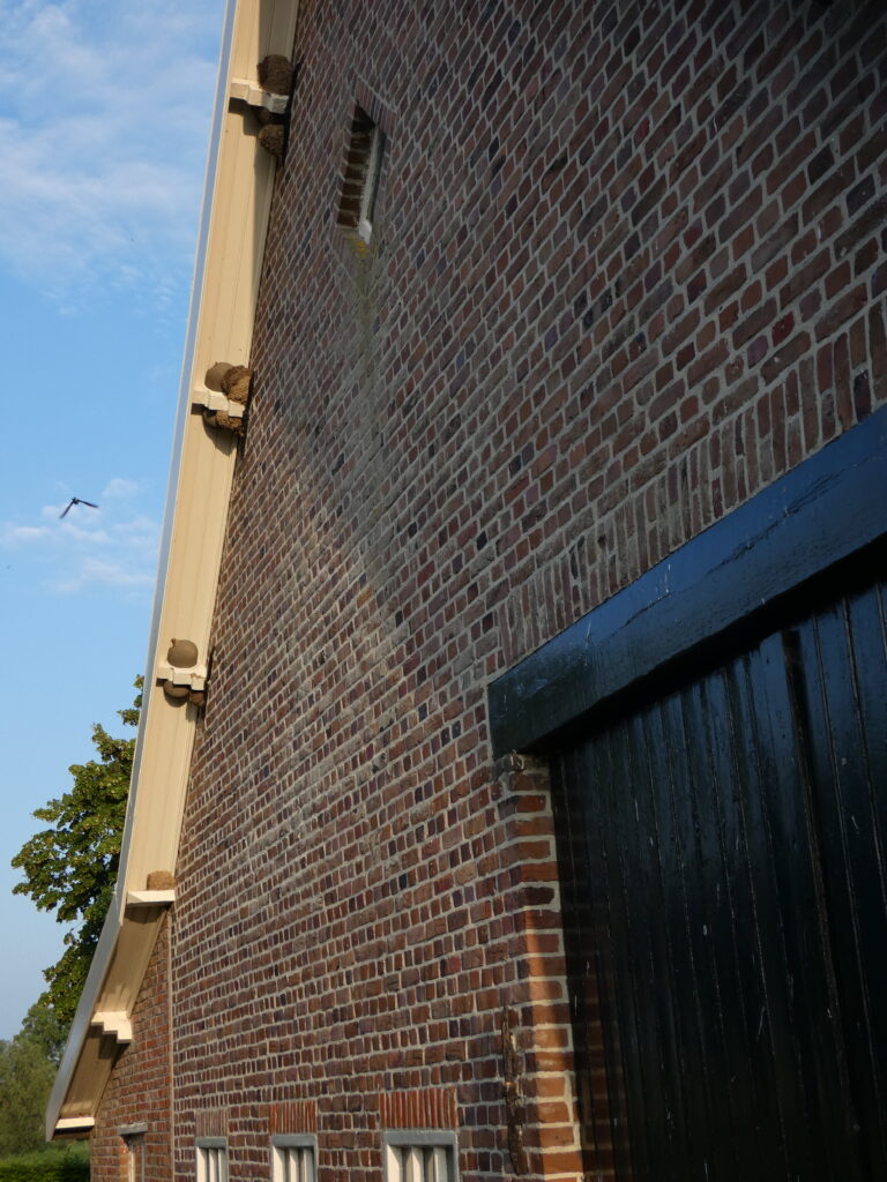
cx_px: 444
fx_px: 1708
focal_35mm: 50
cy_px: 591
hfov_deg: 29.1
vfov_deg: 38.2
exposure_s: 1/320
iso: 80
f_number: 3.9
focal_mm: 9
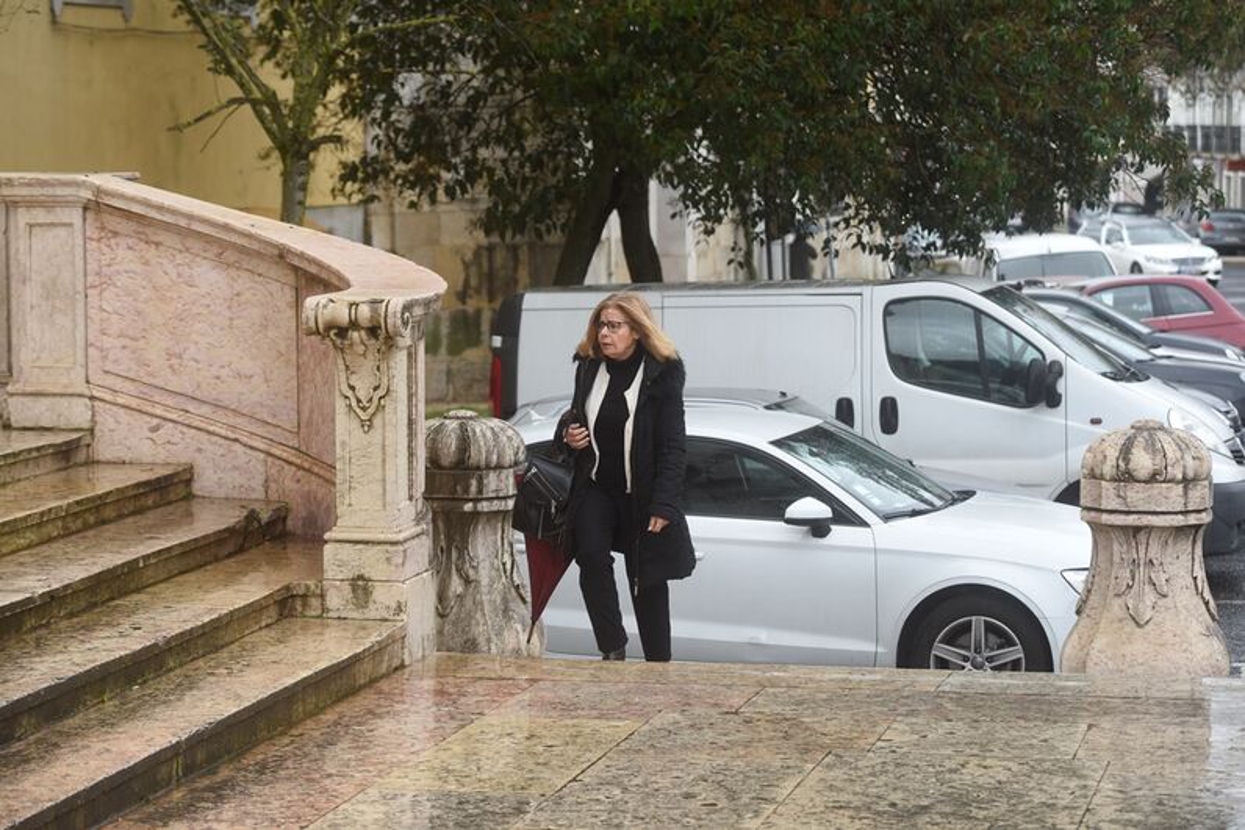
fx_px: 3459
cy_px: 415
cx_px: 622
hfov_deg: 20.4
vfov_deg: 13.7
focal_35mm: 100
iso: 250
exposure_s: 1/400
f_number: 4.5
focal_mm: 100
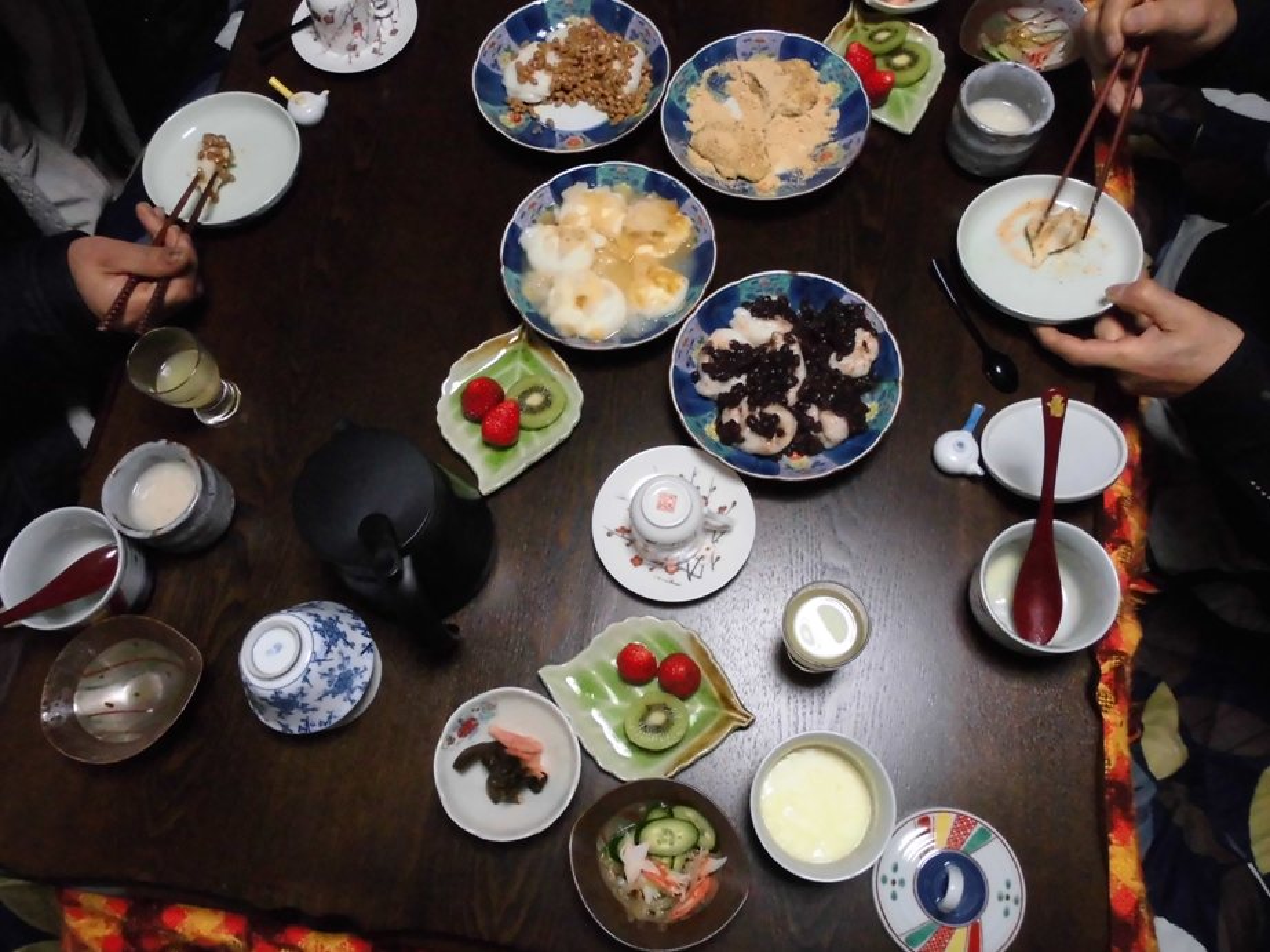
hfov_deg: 69.4
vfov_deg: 54.9
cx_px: 635
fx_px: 917
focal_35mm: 25
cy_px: 476
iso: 800
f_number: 3
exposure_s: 1/100
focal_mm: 4.5
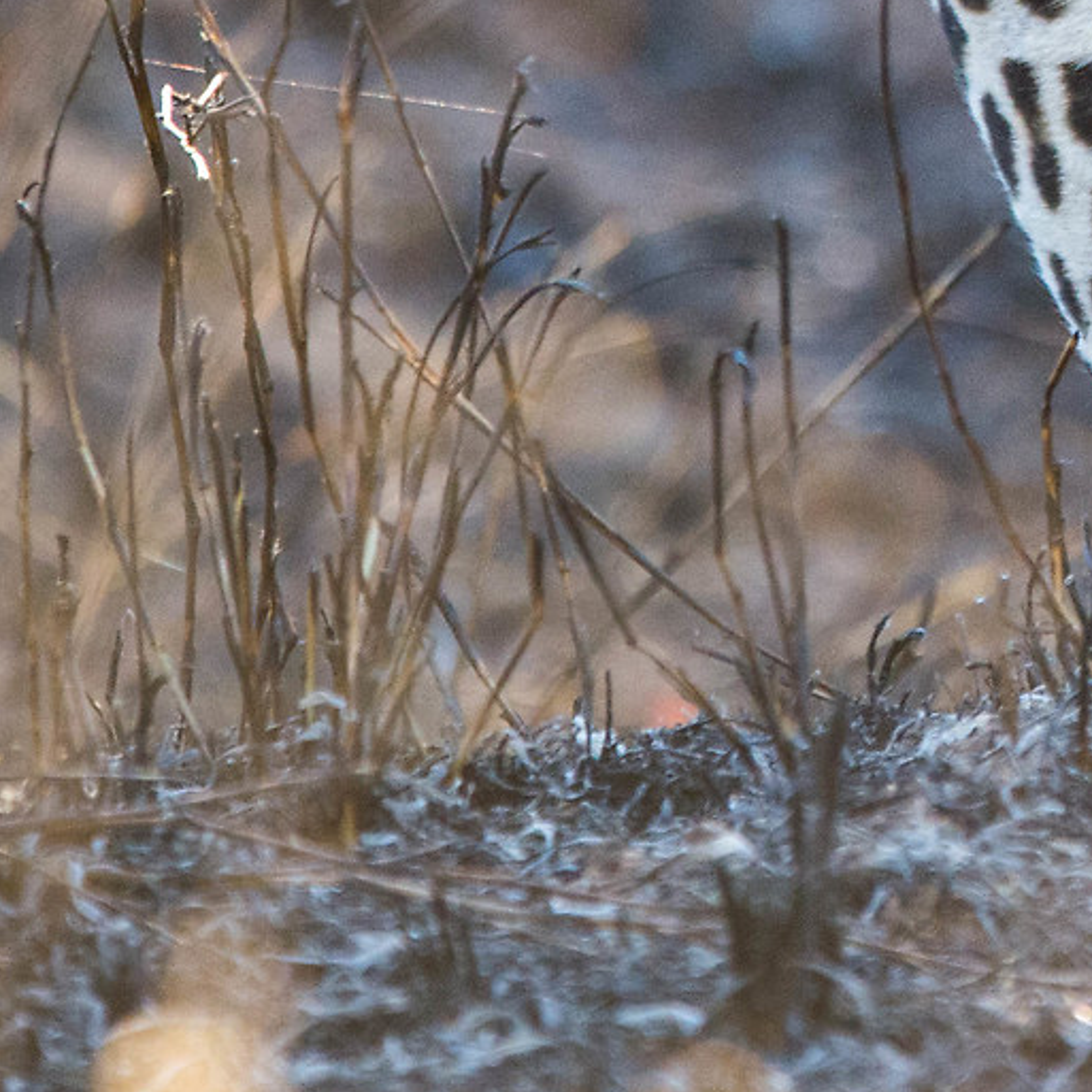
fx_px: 62422
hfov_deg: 1.0
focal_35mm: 1749
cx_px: 1786
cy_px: -583
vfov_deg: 1.0
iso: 1600
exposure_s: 1/800
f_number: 6.3
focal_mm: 440
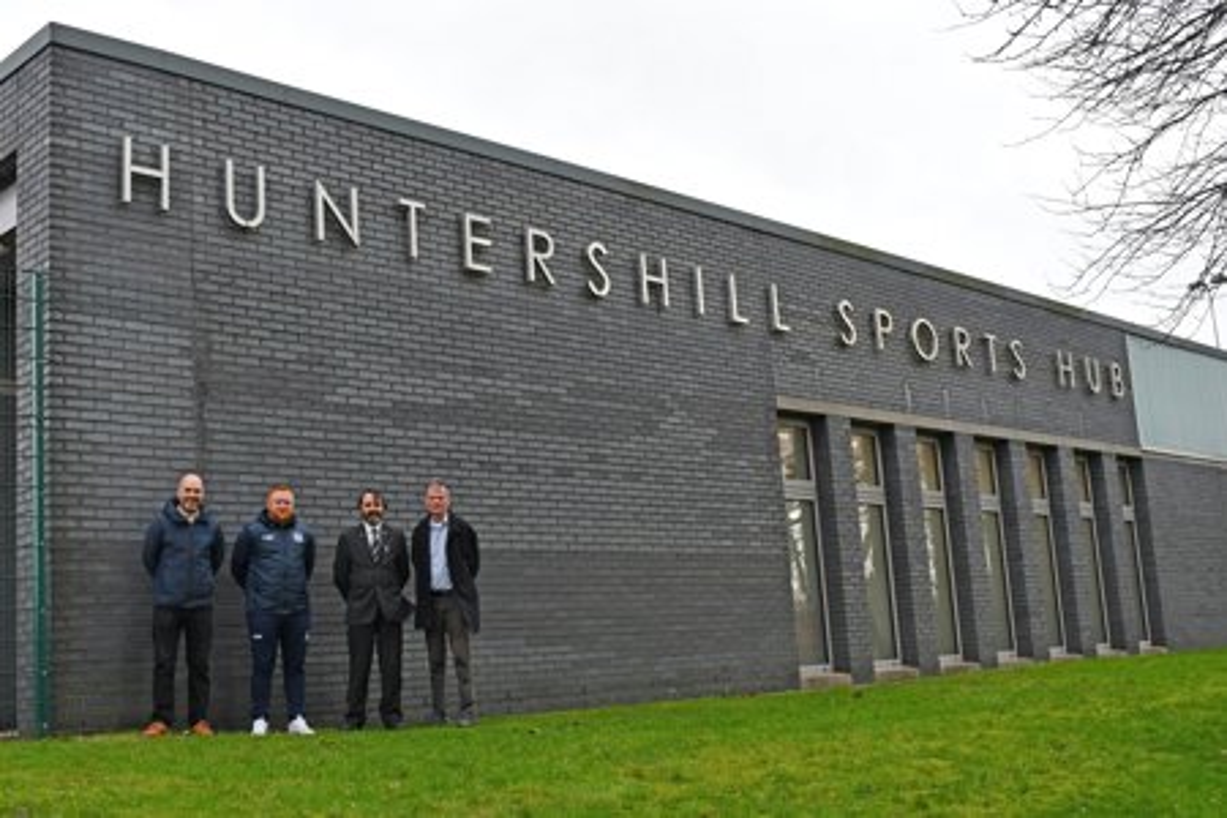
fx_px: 1329
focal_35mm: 39
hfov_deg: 49.6
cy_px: 409
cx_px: 614
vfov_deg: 34.2
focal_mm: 26
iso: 360
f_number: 5.6
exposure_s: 1/250
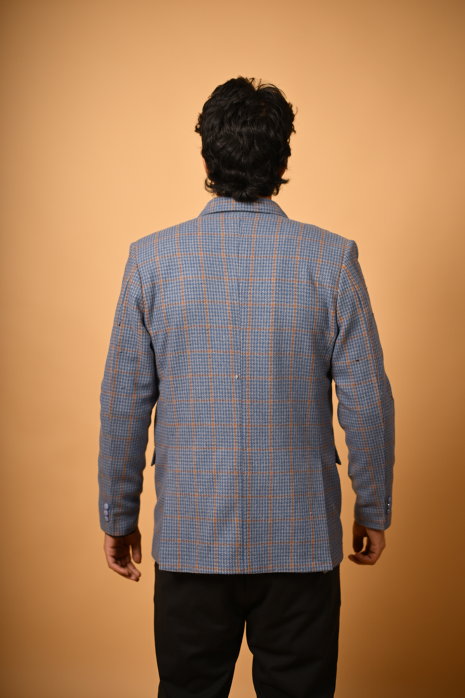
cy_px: 349
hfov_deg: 27.0
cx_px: 232
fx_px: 969
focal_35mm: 50
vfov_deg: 39.6
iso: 160
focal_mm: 50
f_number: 2.2
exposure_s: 1/1000
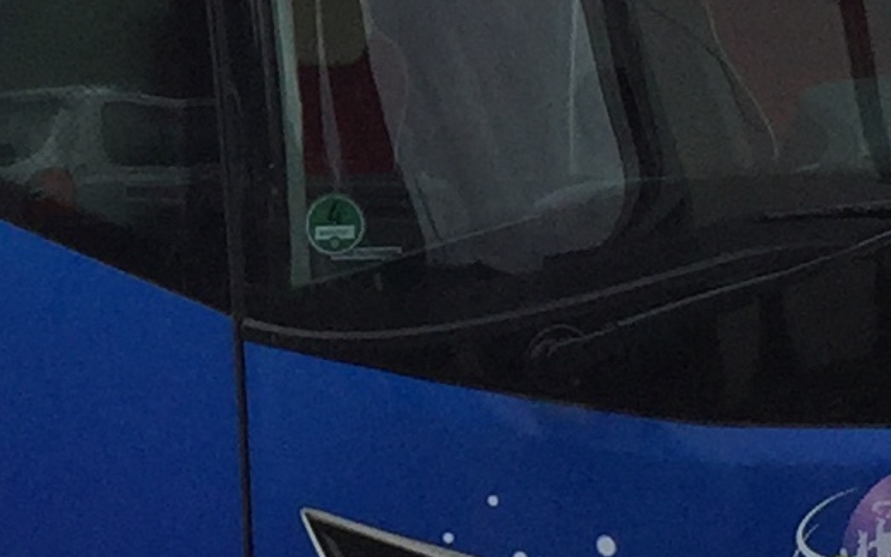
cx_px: -111
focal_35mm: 193
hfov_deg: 10.7
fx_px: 4687
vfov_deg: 6.8
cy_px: 267
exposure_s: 1/1130
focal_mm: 4.15
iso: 32
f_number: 2.2
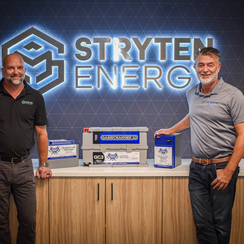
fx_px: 388
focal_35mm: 49
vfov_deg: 34.9
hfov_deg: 34.9
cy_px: 122
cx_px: 113
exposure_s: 1/60
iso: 400
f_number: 4
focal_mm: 25
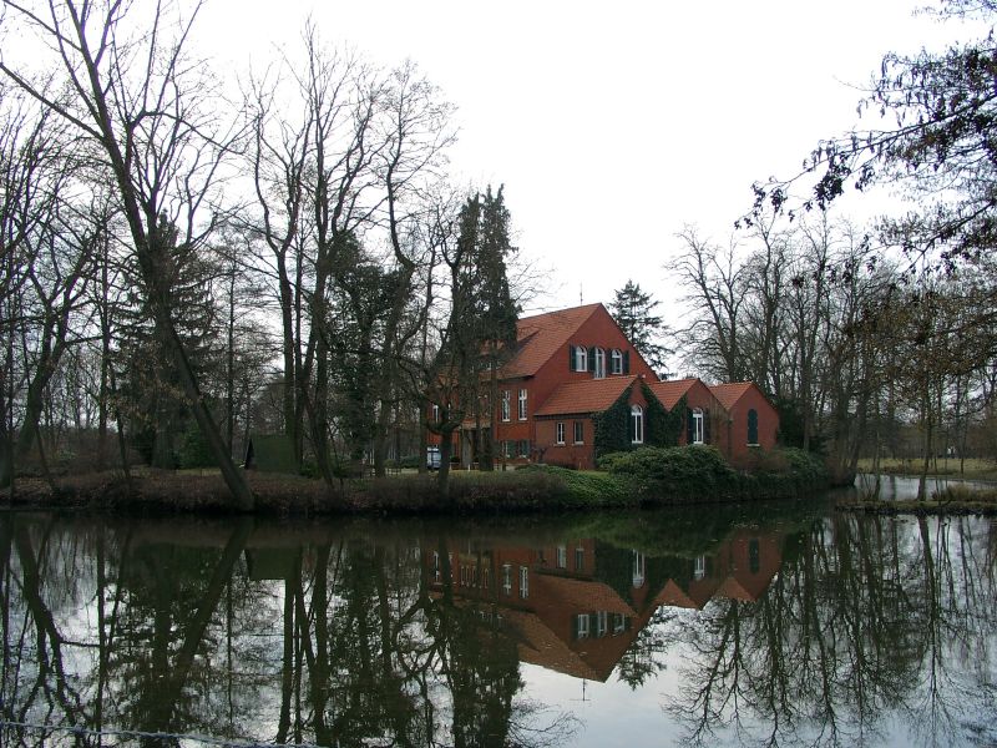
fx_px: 979
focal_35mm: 34
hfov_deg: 54.0
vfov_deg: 41.8
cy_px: 374
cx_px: 498
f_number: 4
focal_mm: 7.13
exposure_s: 1/321
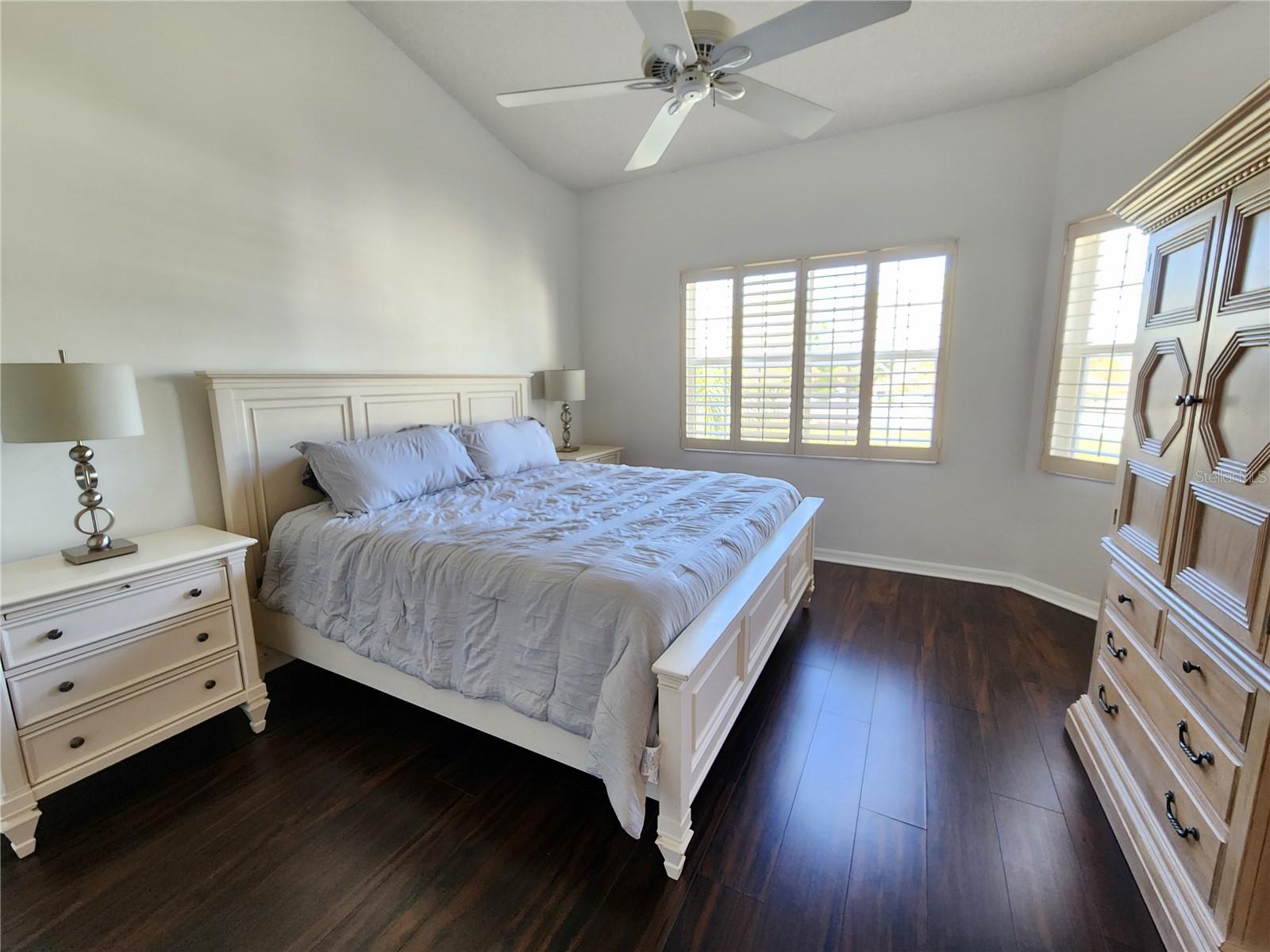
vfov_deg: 89.9
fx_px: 477
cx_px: 635
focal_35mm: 13
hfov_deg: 106.2
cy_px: 476
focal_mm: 2.2
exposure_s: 1/40
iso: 320
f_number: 2.2
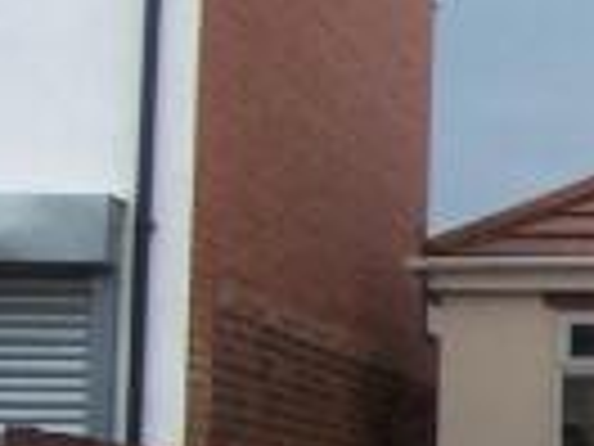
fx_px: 2883
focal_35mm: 168
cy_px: 182
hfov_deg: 10.9
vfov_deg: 8.8
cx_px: 1125
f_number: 4
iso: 80
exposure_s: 1/500
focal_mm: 6.3
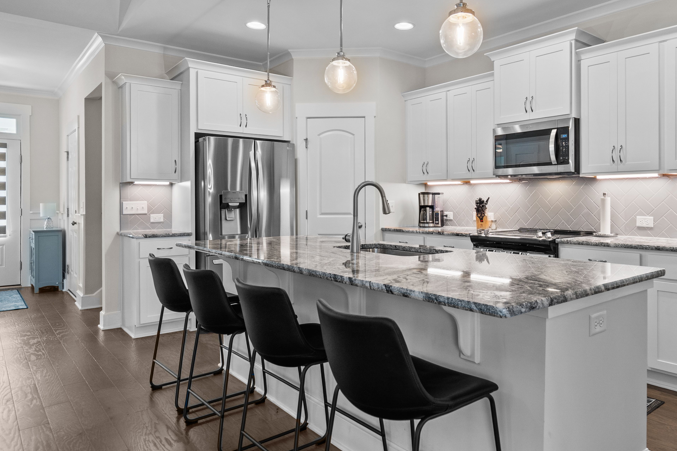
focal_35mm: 25
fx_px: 470
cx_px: 400
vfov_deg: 51.0
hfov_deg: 70.9
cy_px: 181
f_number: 4
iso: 400
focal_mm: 16
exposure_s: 1/10
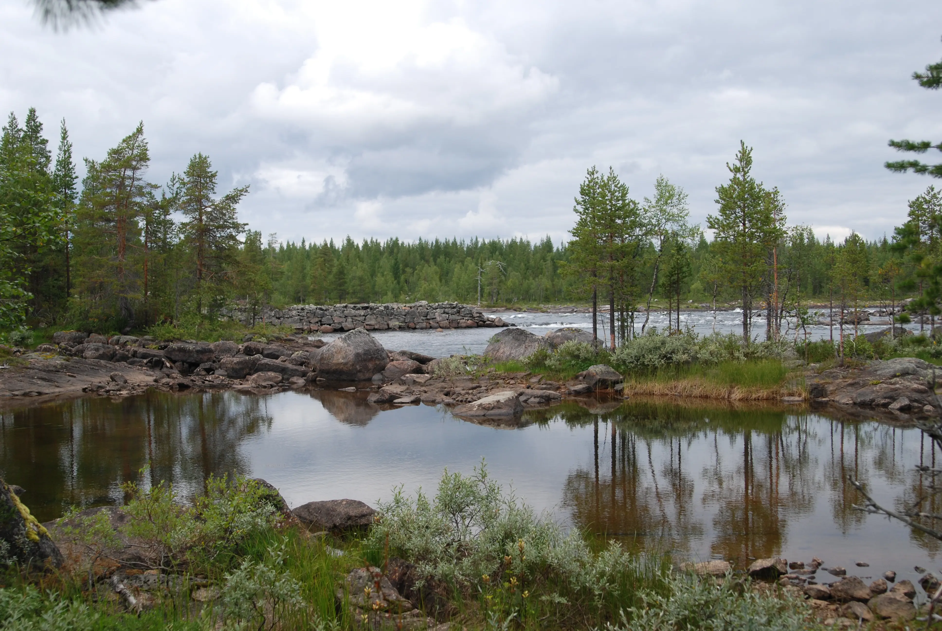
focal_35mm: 42
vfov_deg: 32.0
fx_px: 1100
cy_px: 316
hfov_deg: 46.3
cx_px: 471
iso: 200
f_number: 3.5
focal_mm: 28
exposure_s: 1/1250
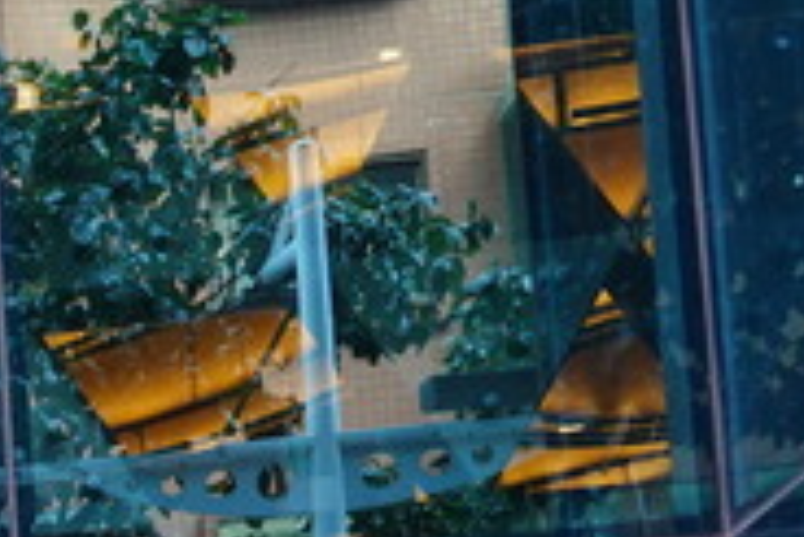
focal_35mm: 121
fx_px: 2704
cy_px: 1035
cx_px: -699
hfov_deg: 14.6
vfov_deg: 10.5
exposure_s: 1/40
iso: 400
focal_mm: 11.52
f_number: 3.5
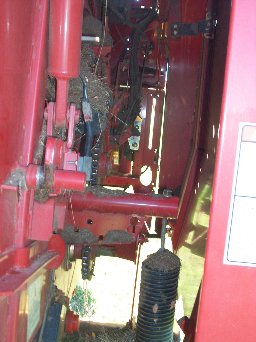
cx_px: 128
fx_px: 414
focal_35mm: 42
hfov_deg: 34.3
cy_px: 171
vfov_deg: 44.8
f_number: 3.2
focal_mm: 7.1
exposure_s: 1/60
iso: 120
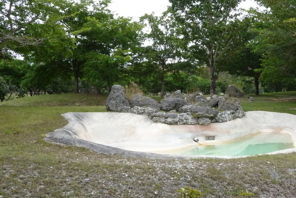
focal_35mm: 47
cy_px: 82
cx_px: 192
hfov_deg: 41.5
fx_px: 386
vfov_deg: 28.6
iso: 320
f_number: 3.6
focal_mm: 5.6
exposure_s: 1/500
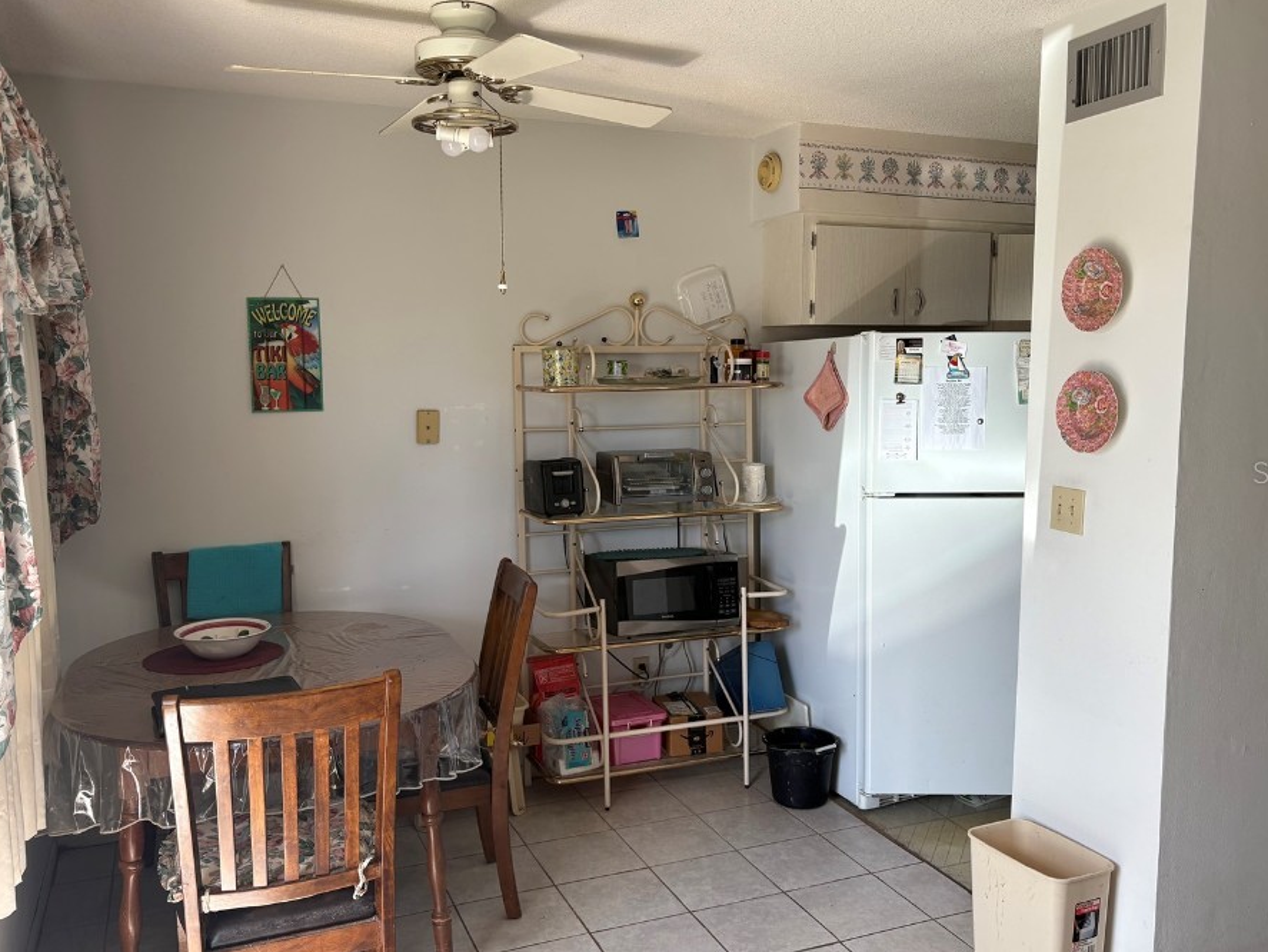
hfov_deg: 59.9
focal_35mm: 30
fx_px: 1099
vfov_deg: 46.8
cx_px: 656
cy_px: 472
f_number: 1.6
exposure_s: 1/200
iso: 40
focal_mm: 5.96
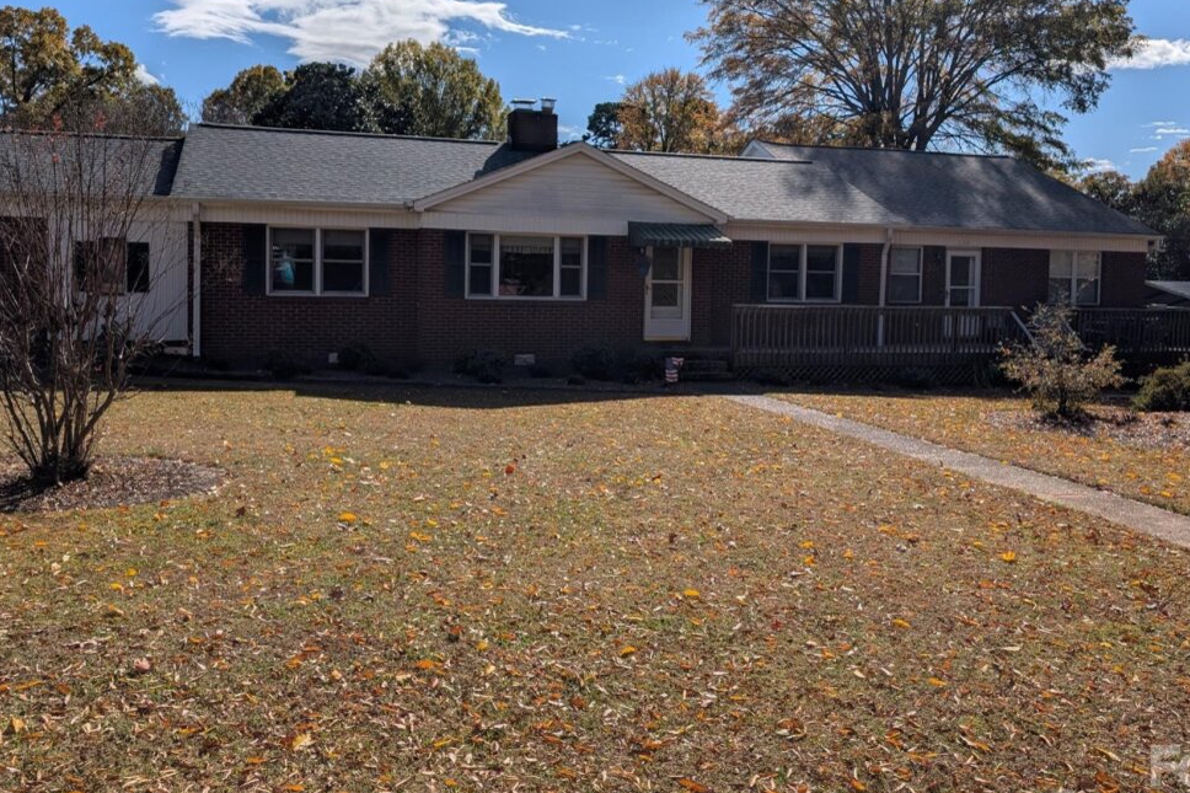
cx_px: 650
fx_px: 1024
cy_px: 325
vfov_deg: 42.1
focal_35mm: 31
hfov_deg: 60.2
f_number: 1.68
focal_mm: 6.9
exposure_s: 1/3311
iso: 21
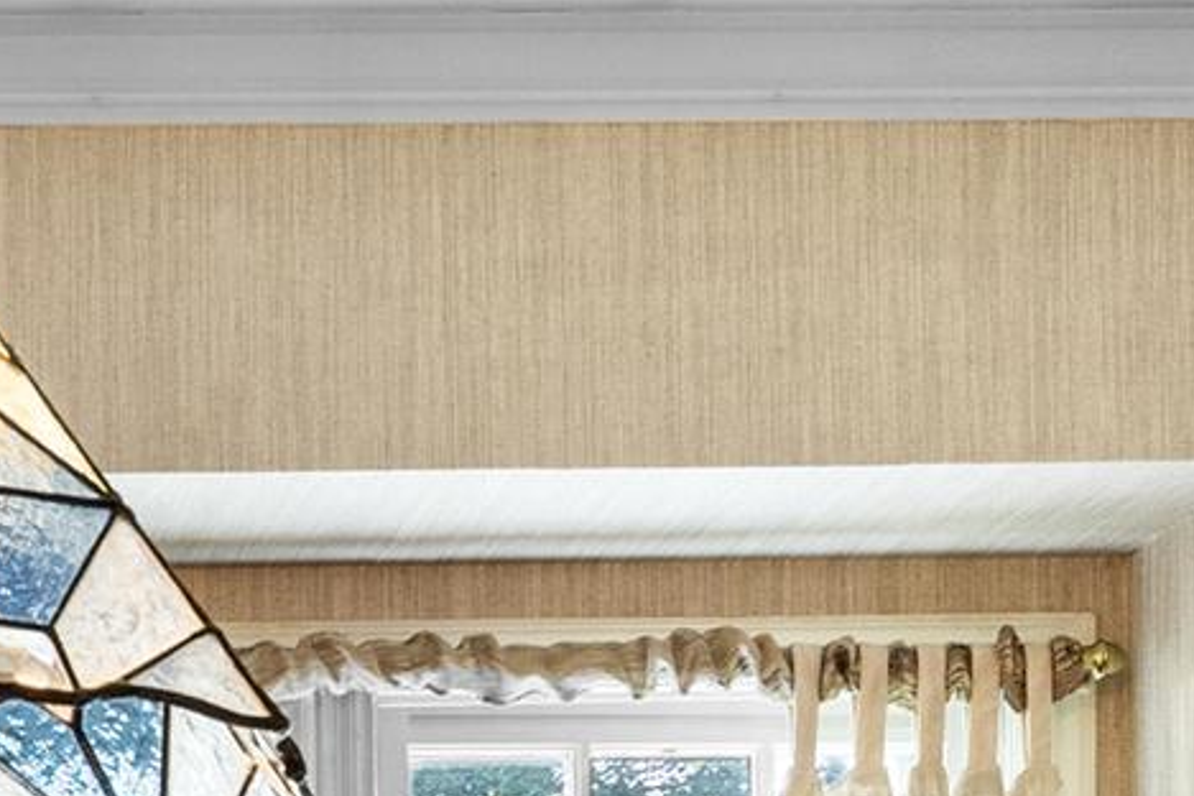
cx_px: -316
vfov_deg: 11.7
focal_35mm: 105
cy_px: 1573
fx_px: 3482
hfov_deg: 18.3
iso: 250
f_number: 9
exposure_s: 1/1.67
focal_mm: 16
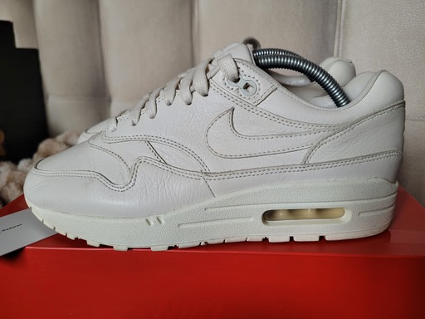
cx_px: 212
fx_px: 319
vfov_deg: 53.1
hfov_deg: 67.3
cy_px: 160
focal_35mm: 26
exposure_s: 1/50
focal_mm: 5.4
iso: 160
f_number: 1.8
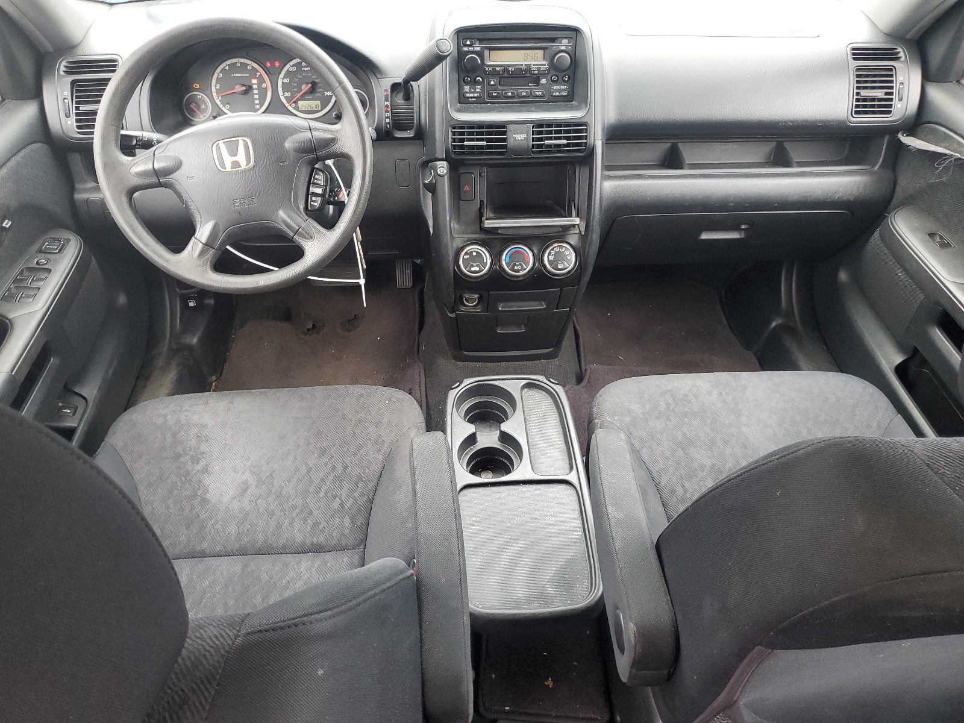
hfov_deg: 67.3
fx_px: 724
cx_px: 482
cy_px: 362
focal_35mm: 26
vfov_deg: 53.1
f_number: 1.5
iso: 83
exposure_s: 1/60.2
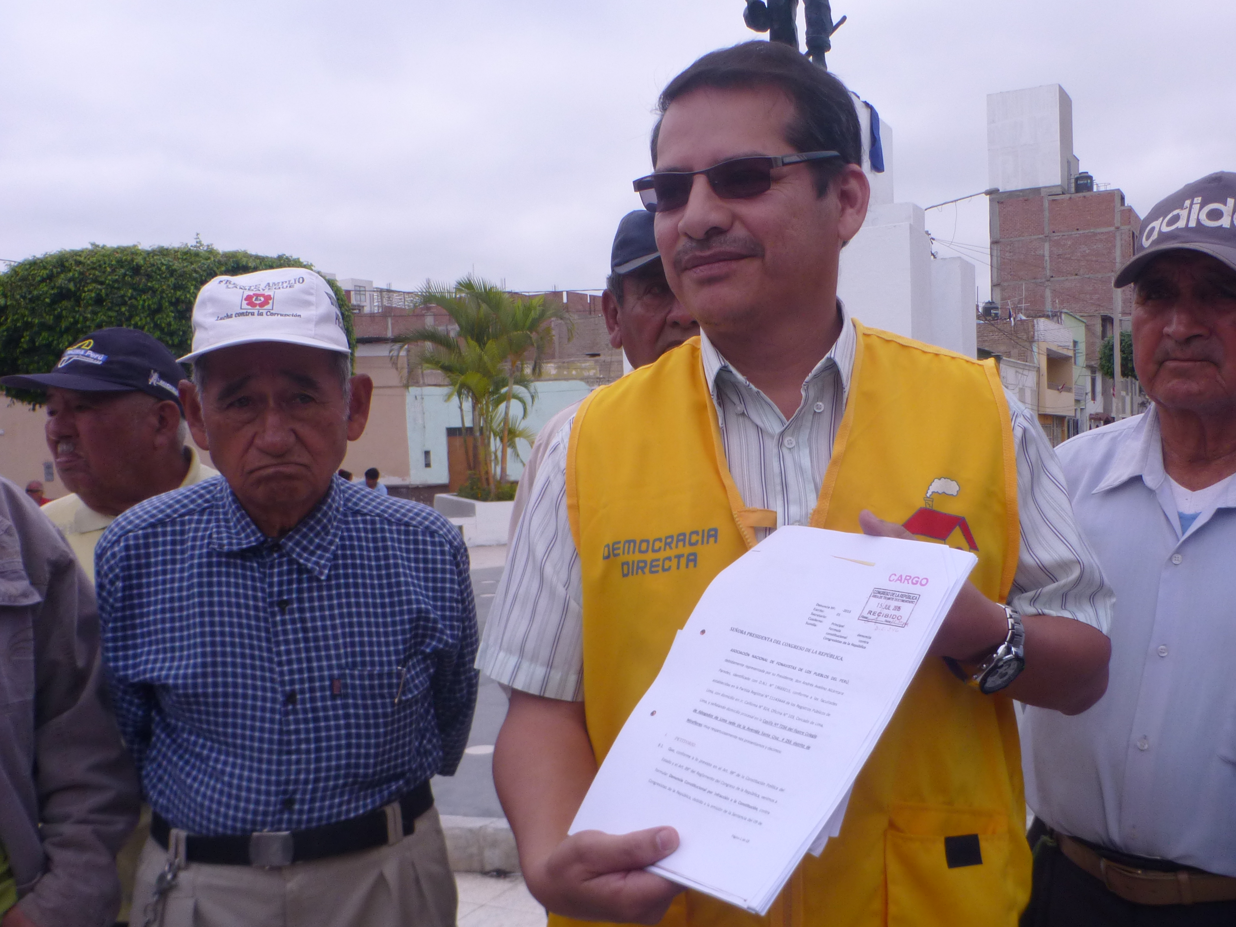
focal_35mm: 33
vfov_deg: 42.9
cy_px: 522
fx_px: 1178
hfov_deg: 55.2
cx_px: 693
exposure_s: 1/800
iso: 100
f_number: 4
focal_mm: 4.3
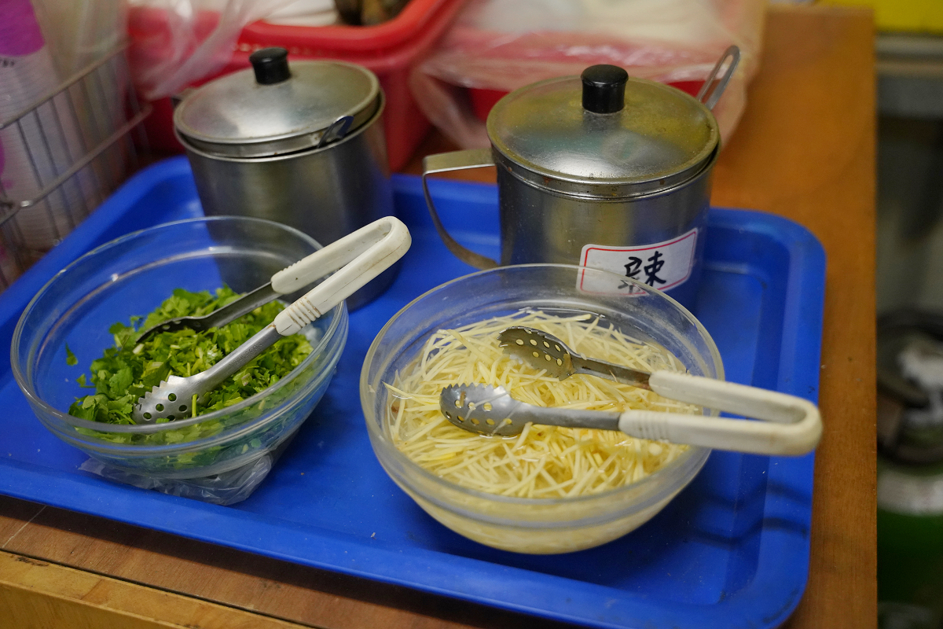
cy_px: 314
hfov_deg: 51.9
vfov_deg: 35.9
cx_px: 472
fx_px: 969
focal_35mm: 37
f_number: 2.8
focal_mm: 37
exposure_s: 1/160
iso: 4000
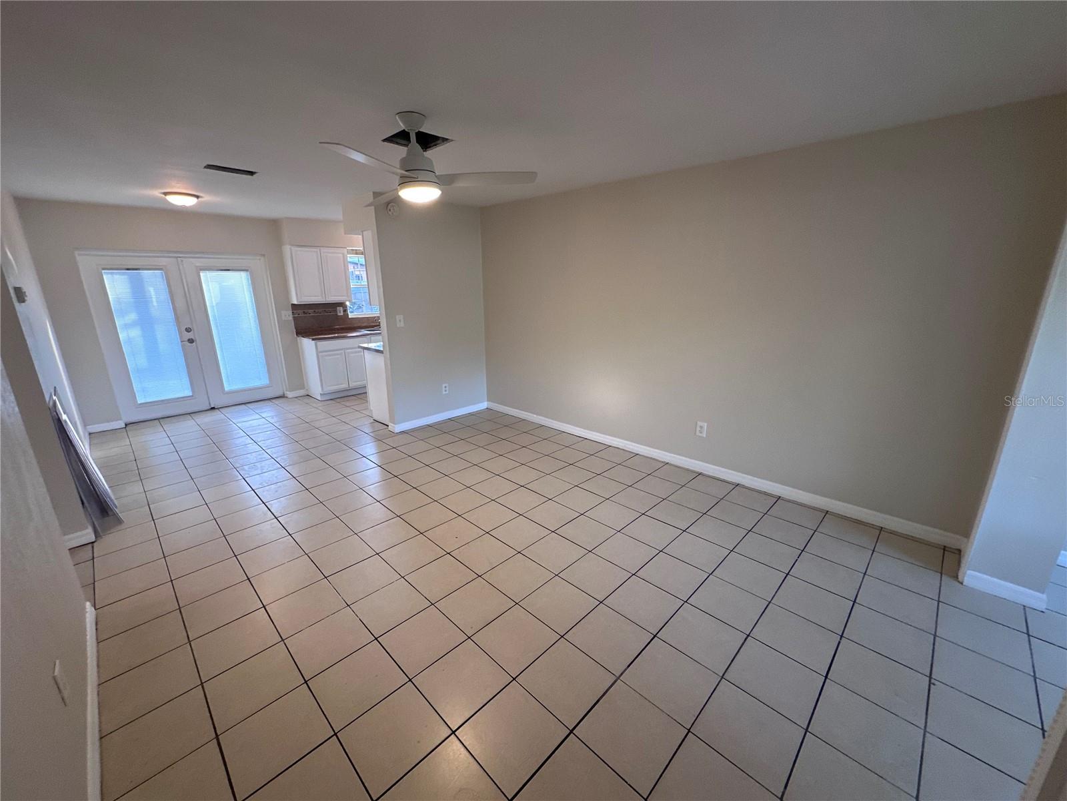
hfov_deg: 102.1
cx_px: 534
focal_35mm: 14
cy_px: 400
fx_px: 432
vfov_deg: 85.7
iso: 160
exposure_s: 1/120
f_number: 2.2
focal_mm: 2.22
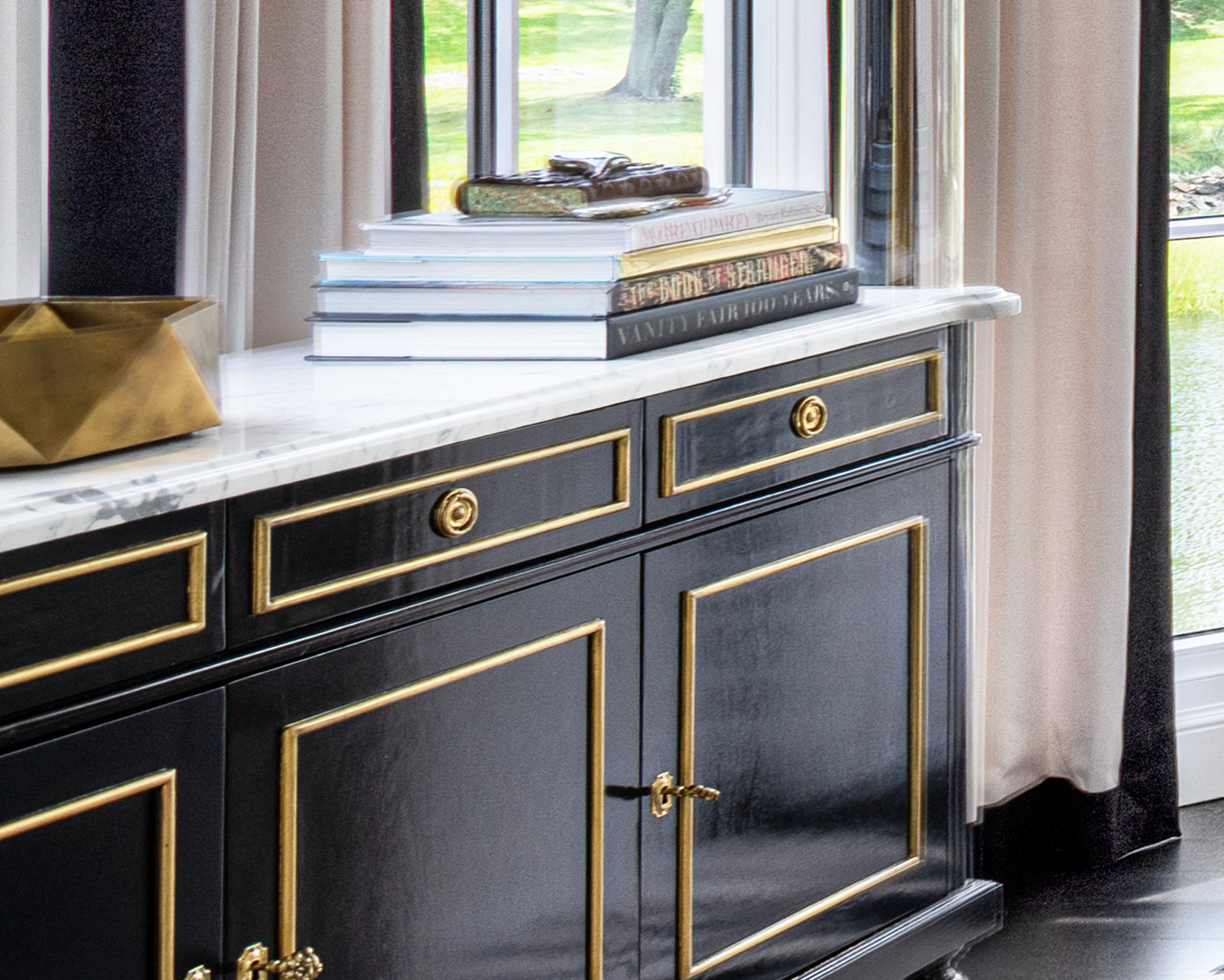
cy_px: -199
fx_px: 2899
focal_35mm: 80
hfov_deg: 15.1
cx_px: 2879
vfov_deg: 18.2
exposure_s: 1/13
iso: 200
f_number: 11
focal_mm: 17
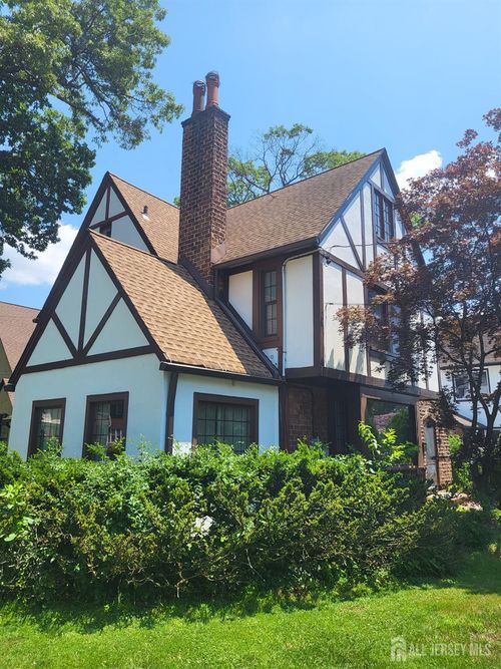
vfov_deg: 67.3
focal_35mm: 26
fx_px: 502
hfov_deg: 53.0
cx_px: 250
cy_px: 334
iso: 40
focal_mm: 5.4
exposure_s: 1/1686
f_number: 1.8
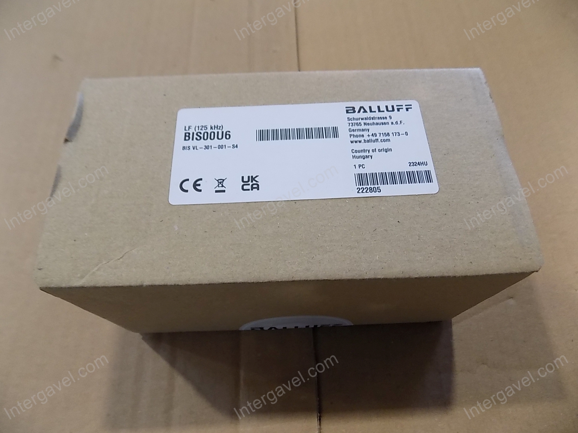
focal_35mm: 23
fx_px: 384
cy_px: 216
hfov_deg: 73.9
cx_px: 289
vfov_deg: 58.9
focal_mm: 4
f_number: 3.1
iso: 180
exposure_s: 1/30
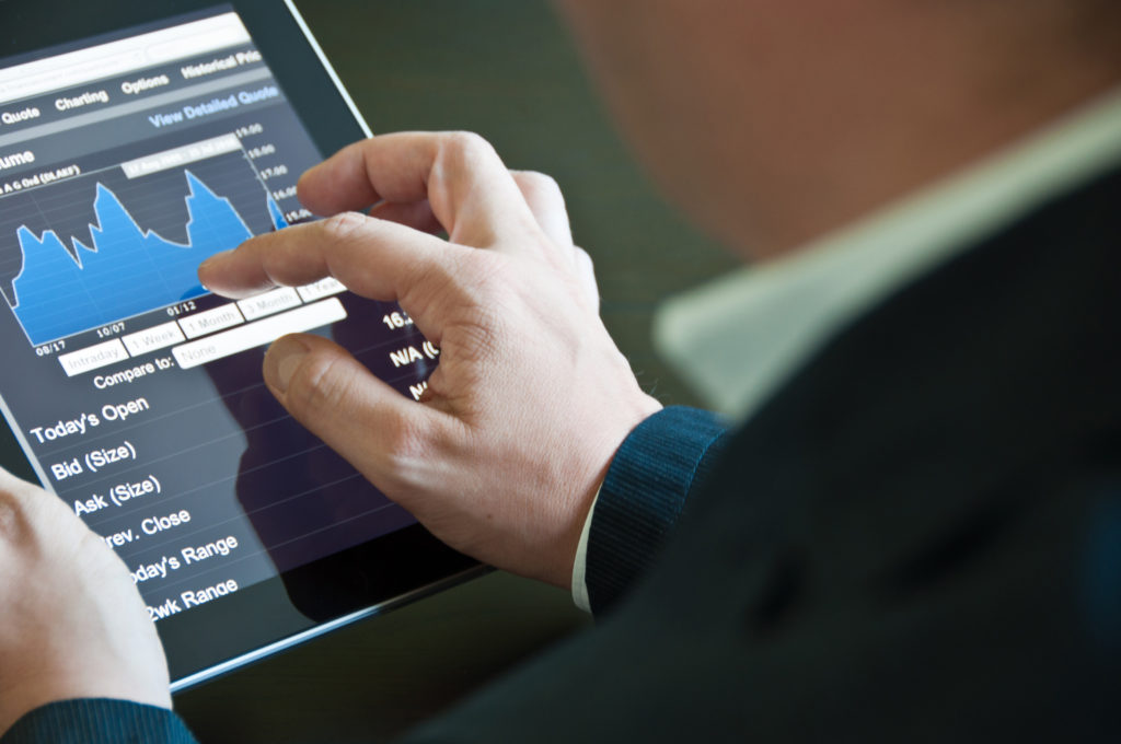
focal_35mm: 120
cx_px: 560
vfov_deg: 11.4
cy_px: 372
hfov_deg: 17.1
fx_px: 3732
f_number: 6.3
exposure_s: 1/5
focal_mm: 80
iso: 200
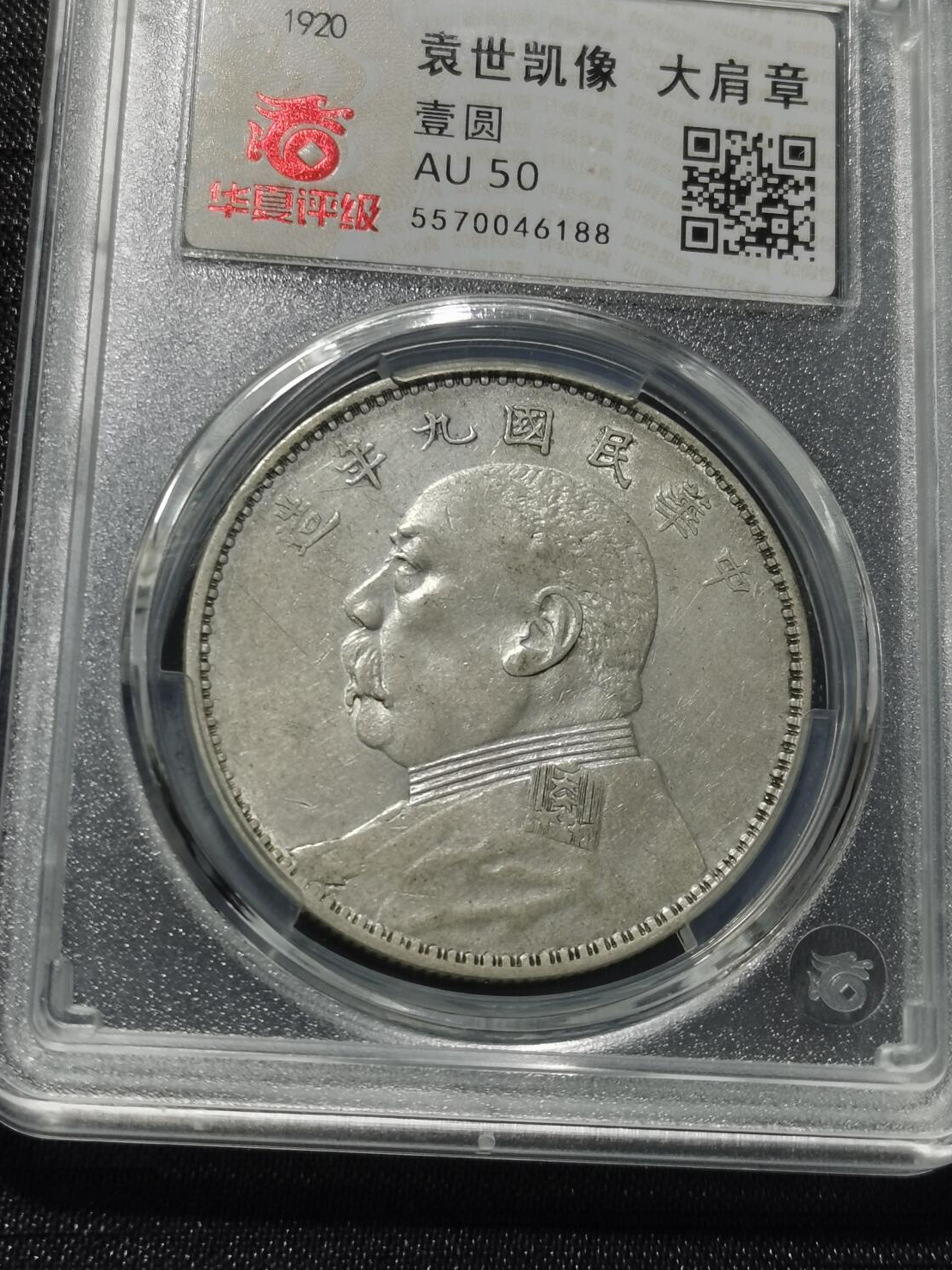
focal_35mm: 67
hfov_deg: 21.9
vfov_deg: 28.9
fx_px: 2458
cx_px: 480
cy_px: 504
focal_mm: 5.58
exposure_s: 1/100
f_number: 1.8
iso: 50
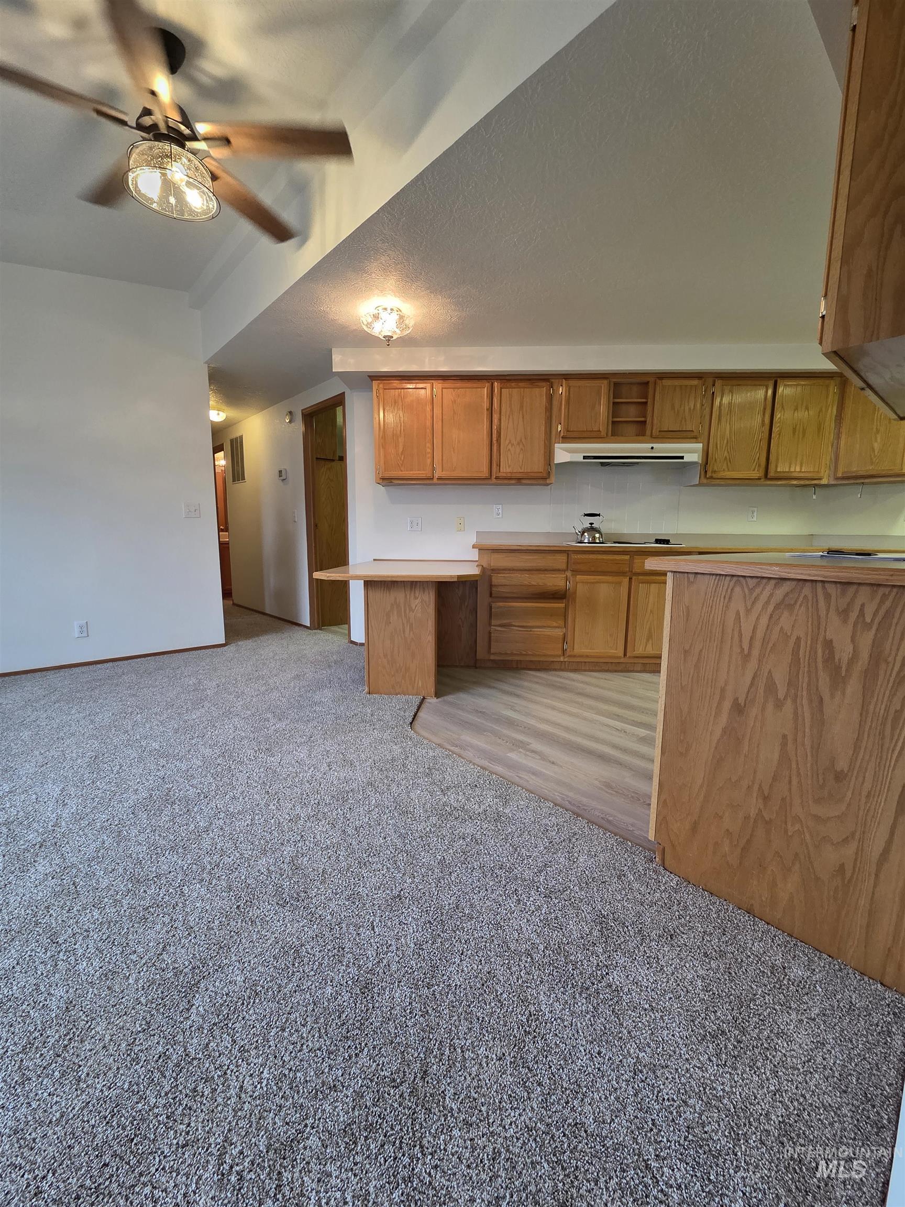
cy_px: 604
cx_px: 452
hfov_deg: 89.9
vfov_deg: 106.2
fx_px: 453
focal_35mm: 13
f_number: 2.2
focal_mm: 2.2
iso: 200
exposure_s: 1/60
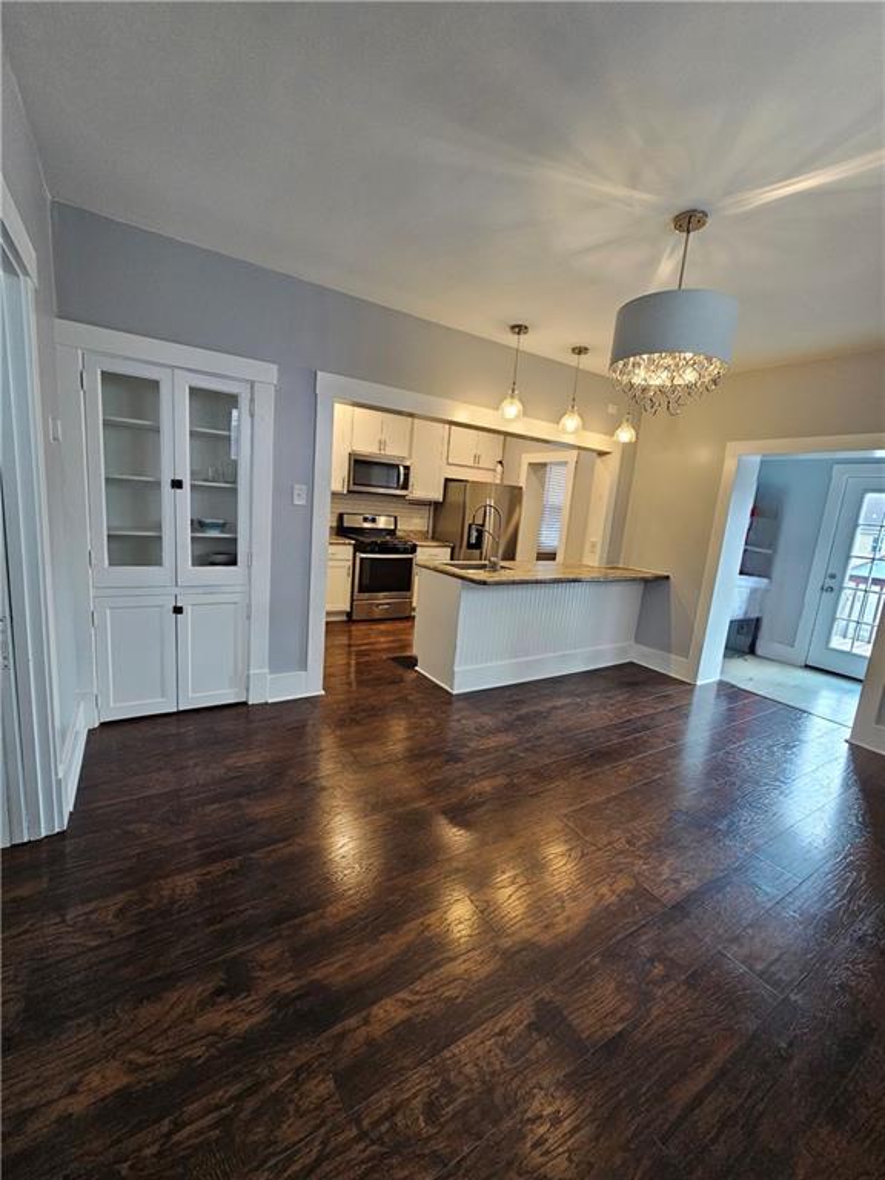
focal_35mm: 13
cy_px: 590
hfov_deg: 89.9
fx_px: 443
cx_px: 442
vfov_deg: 106.2
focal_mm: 2.2
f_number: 2.2
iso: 250
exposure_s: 1/60.2
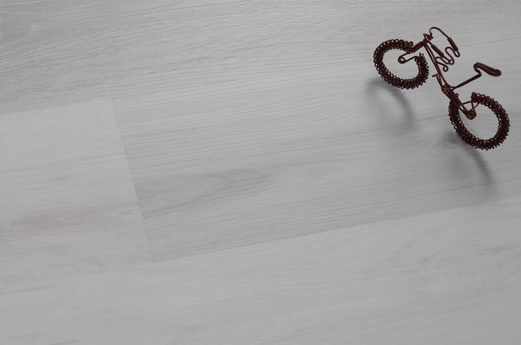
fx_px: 1141
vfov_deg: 17.1
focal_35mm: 79
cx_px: 98
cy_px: 72
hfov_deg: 25.3
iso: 100
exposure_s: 1/100
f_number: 7.1
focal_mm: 32
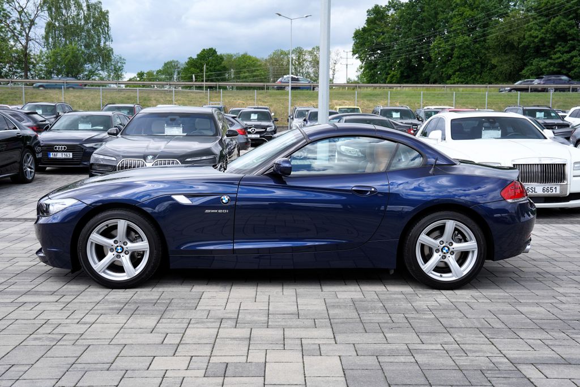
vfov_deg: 33.4
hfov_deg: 48.5
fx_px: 644
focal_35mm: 40
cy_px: 194
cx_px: 290
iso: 100
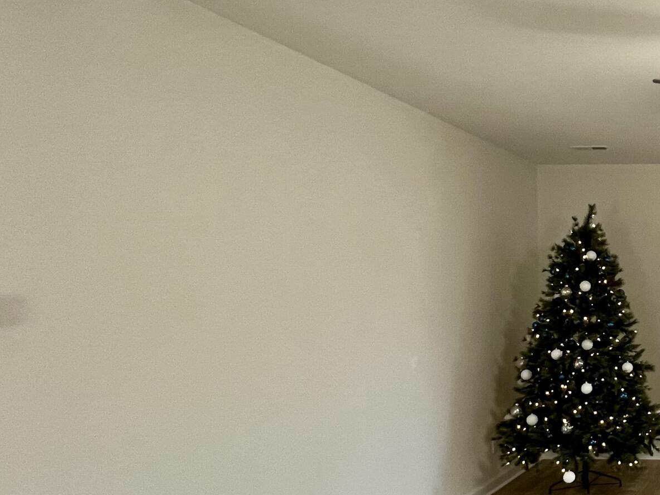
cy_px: 304
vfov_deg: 42.7
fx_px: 629
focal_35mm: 33
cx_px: 774
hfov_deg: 40.6
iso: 250
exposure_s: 1/120
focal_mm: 1.57
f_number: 1.8
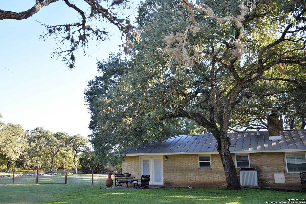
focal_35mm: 36
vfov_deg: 36.9
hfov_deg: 53.1
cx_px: 153
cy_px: 102
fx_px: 306
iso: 280
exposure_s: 1/200
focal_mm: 24
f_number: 5
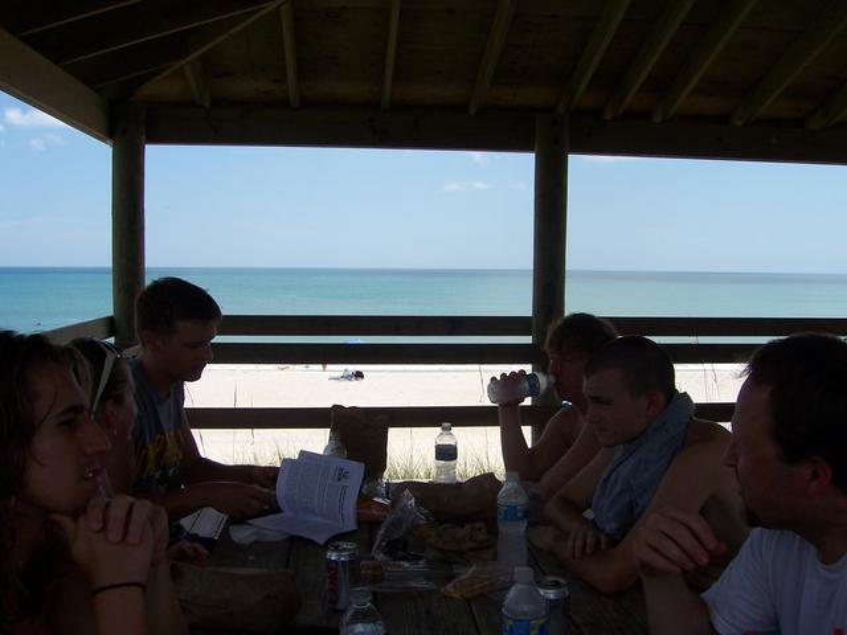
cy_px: 318
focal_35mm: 36
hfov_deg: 51.4
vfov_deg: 39.7
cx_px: 424
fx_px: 881
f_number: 4.8
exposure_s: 1/500
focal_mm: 6
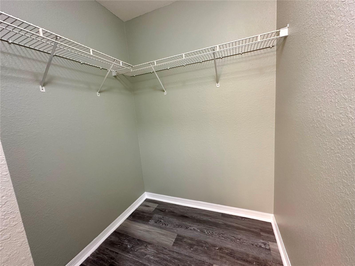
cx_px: 178
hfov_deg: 102.1
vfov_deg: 85.7
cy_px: 133
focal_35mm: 14
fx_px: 144
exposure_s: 1/60
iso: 250
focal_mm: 2.22
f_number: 2.2
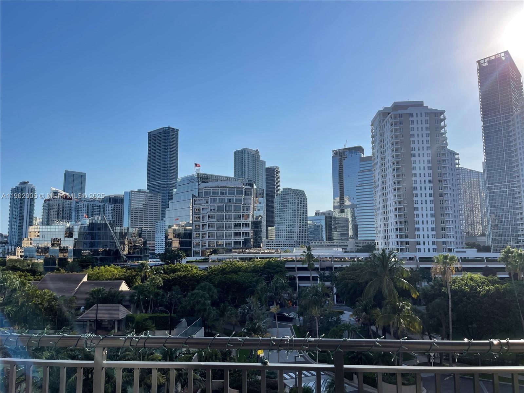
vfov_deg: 53.1
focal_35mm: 26
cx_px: 262
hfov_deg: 67.3
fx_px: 394
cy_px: 196
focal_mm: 5.1
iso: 32
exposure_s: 1/6250
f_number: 1.6
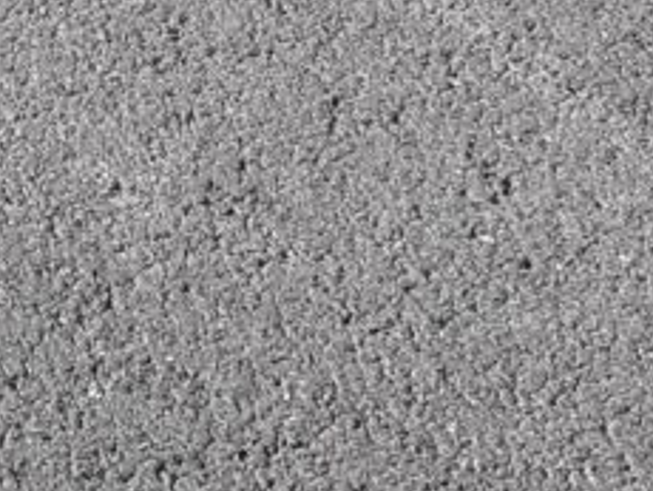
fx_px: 2814
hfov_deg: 11.9
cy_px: -849
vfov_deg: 8.7
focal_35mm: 149
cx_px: -608
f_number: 1.7
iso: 40
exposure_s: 1/808
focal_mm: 3.92
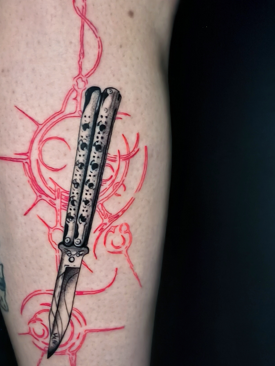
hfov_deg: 30.6
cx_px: 84
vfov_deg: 39.2
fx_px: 498
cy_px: 282
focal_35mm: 47
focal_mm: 5.24
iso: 6404
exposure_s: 1/10
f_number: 1.7
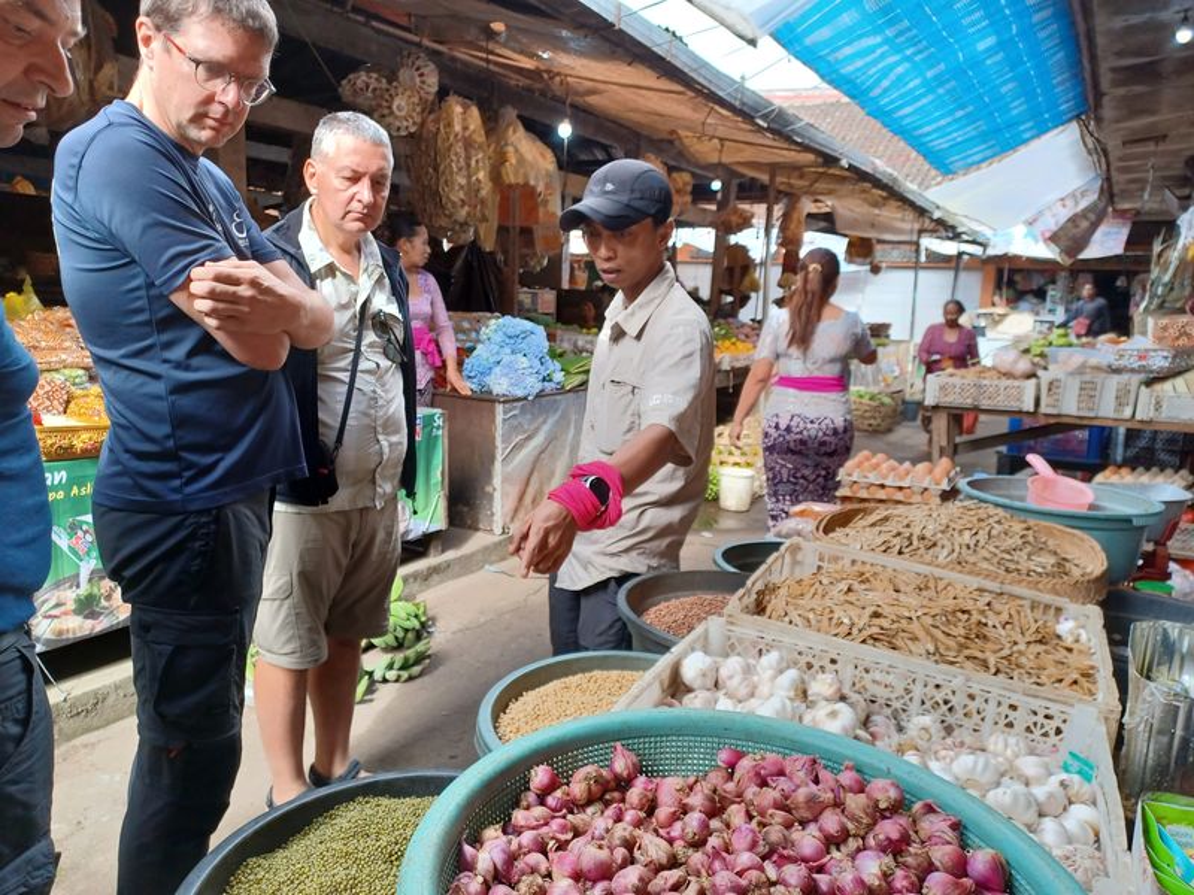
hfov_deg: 69.4
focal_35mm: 25
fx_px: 862
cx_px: 597
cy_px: 448
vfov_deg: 54.9
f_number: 1.8
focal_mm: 4.6
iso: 50
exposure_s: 1/50
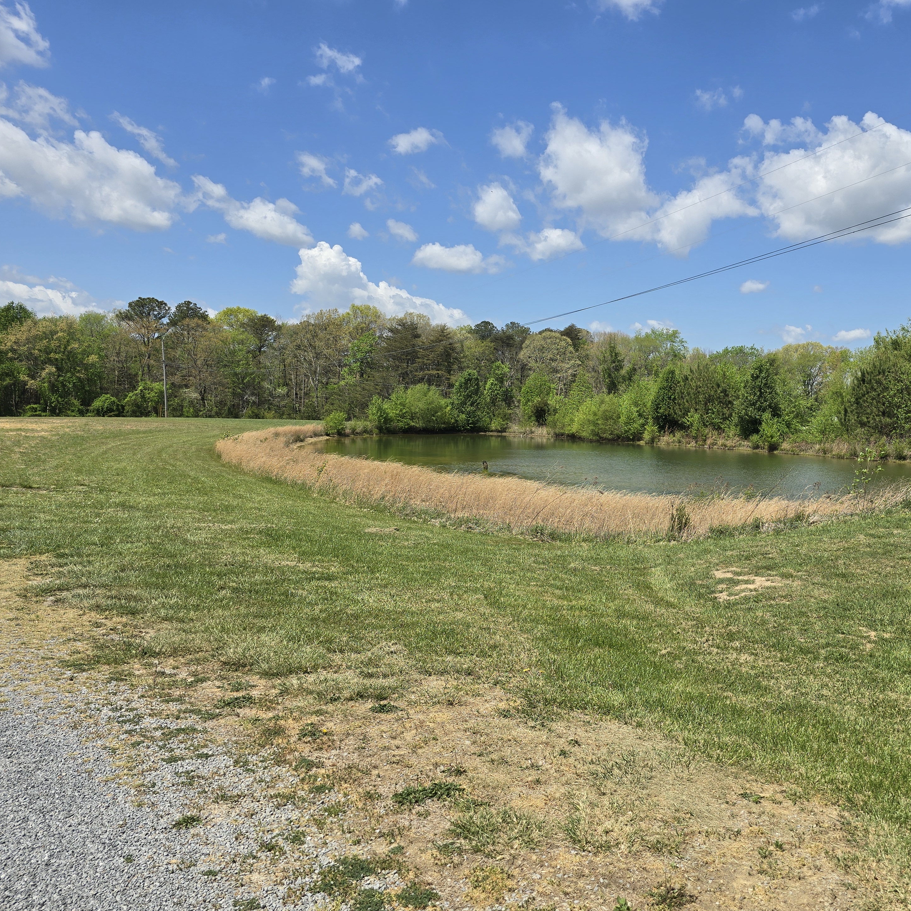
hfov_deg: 56.0
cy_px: 456
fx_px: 834
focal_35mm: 28
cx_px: 613
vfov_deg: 57.3
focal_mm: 6.3
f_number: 1.7
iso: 12
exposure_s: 1/1160
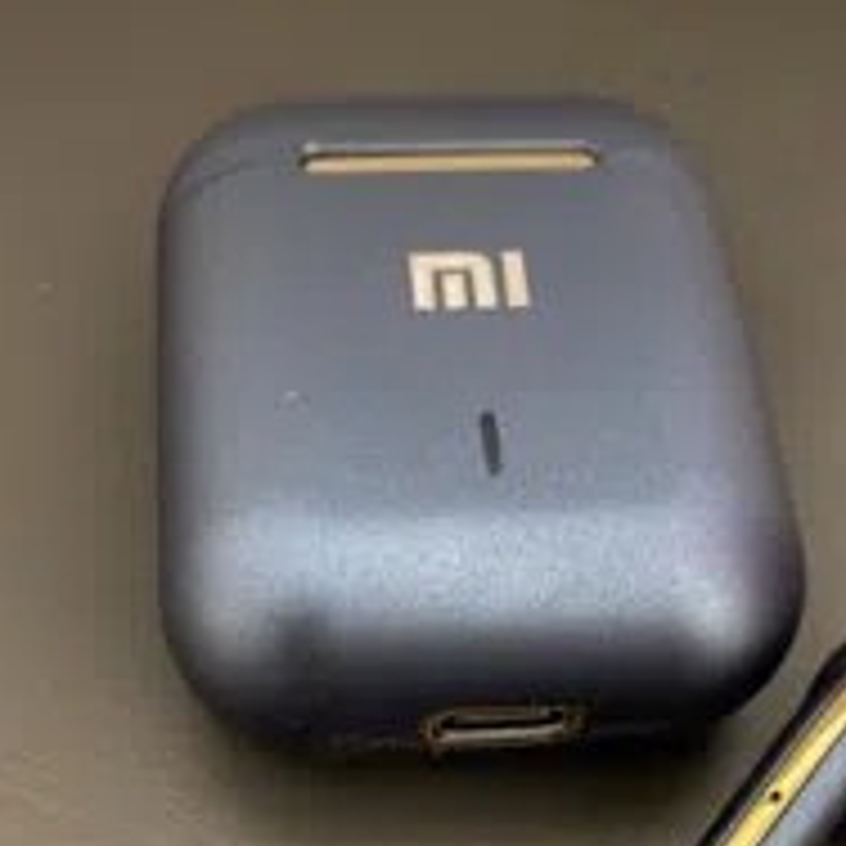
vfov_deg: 34.2
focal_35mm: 47
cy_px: 752
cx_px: 446
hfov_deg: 36.1
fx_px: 1300
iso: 500
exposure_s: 1/10
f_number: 1.8
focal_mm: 4.25
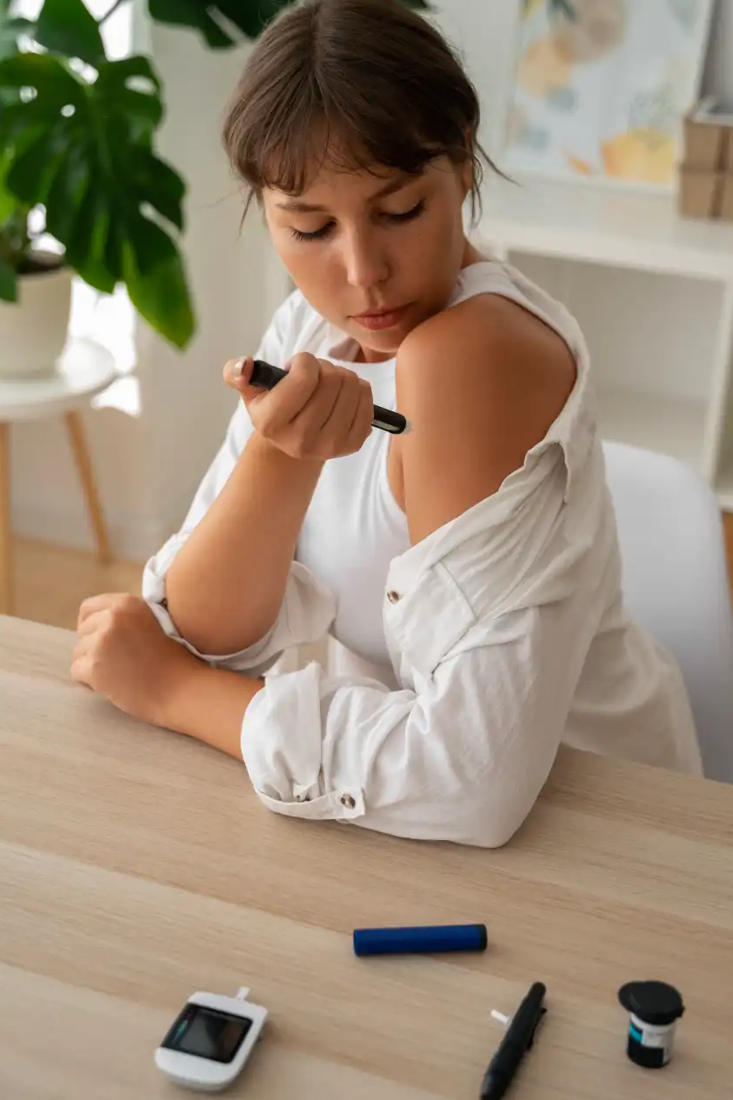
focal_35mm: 55
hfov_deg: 24.6
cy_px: 516
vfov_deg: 36.2
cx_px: 374
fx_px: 1681
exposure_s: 1/400
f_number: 3.2
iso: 400
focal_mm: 49
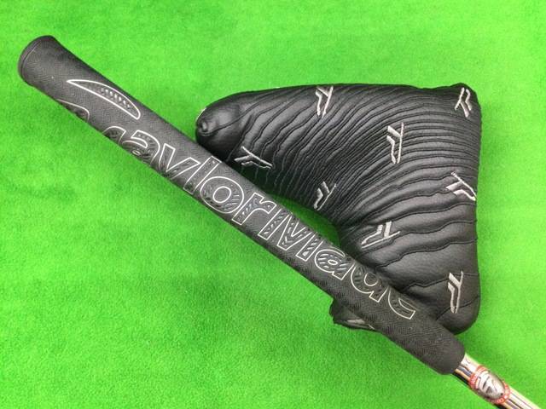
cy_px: 204
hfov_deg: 58.4
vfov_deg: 45.4
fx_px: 489
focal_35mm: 31
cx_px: 273
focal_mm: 3.3
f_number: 2.4
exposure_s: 1/20
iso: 200
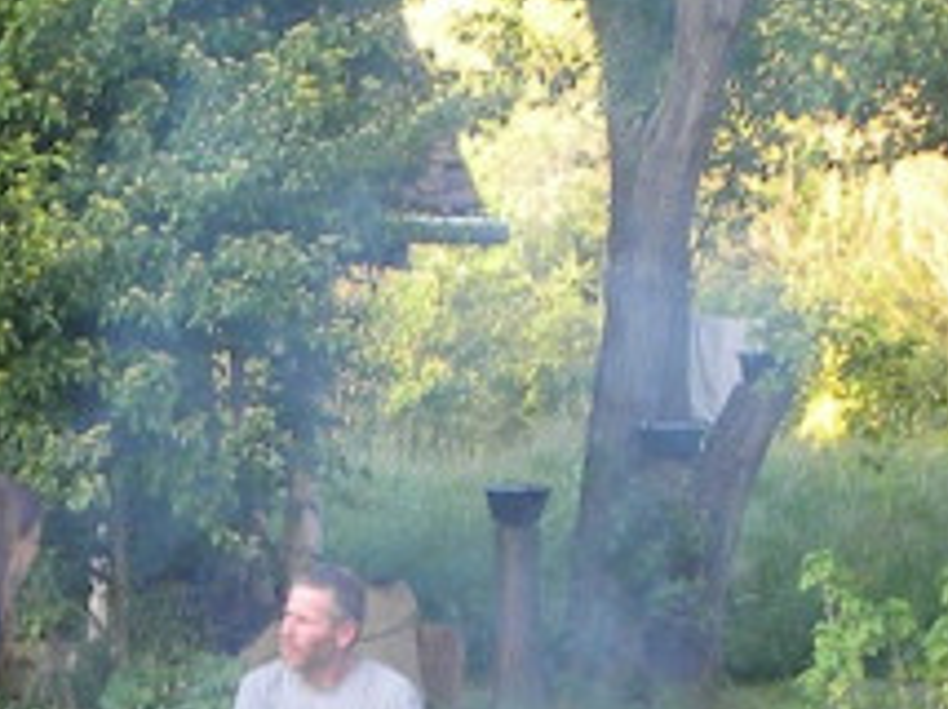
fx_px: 3994
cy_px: 1050
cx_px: -115
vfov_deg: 9.8
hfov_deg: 13.3
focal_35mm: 146
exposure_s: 1/73.4
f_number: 2.8
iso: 104
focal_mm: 4.6
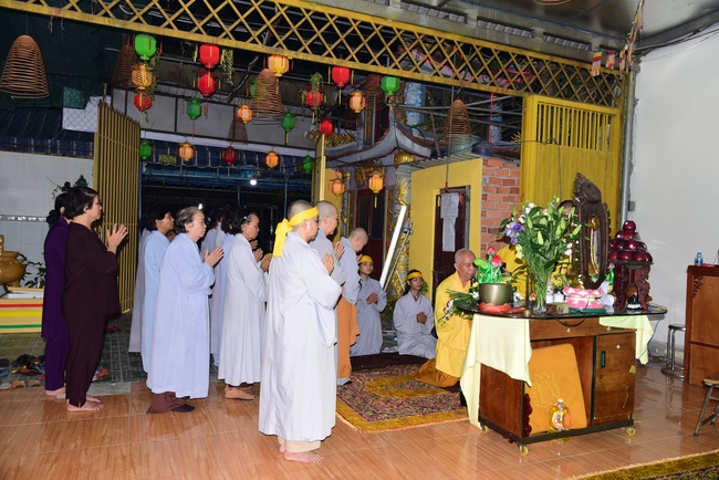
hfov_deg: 73.7
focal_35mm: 24
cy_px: 240
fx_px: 480
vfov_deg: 53.2
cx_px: 360
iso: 640
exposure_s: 1/80
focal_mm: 24
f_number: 5
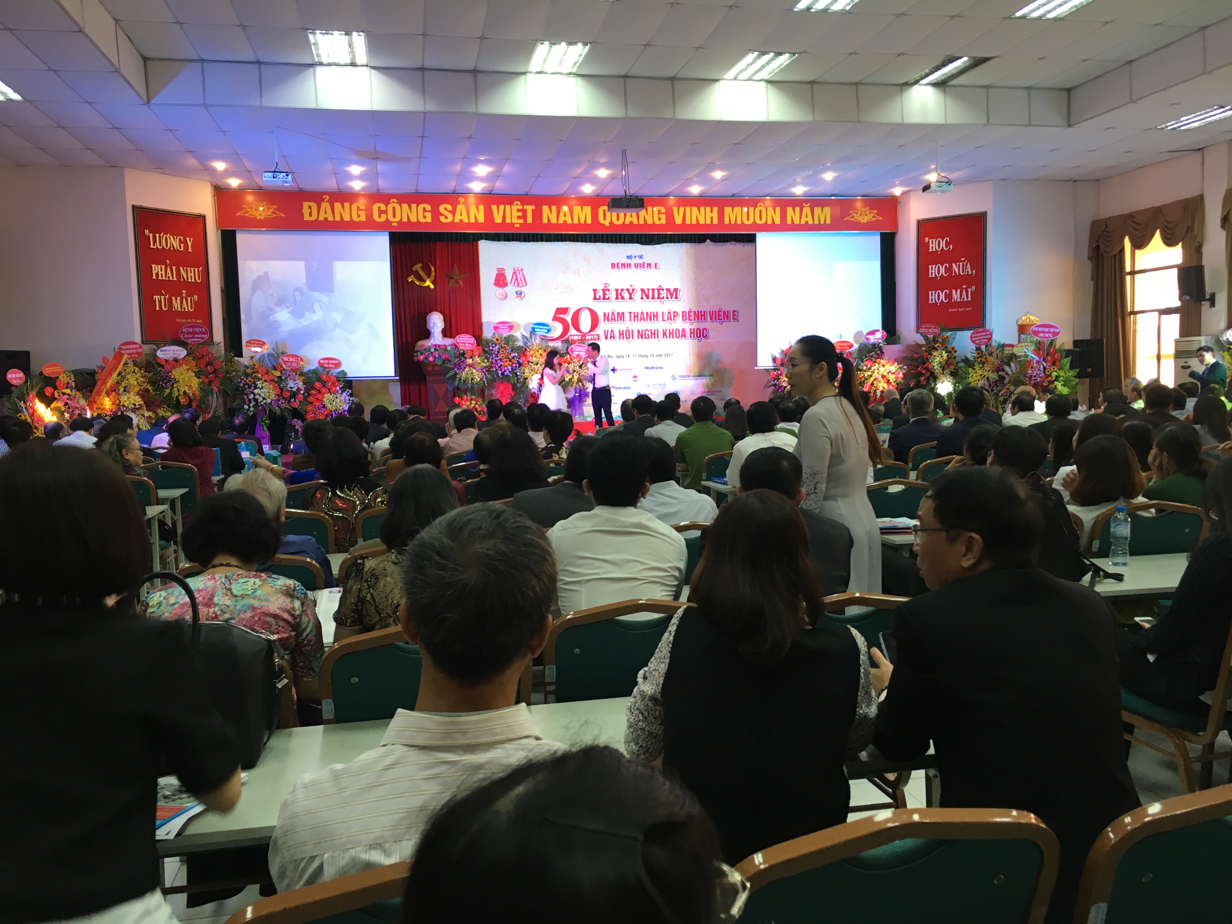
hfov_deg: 61.7
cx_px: 616
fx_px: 1032
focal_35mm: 29
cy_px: 462
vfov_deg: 48.2
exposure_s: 1/33
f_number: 2.2
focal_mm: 4.15
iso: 64
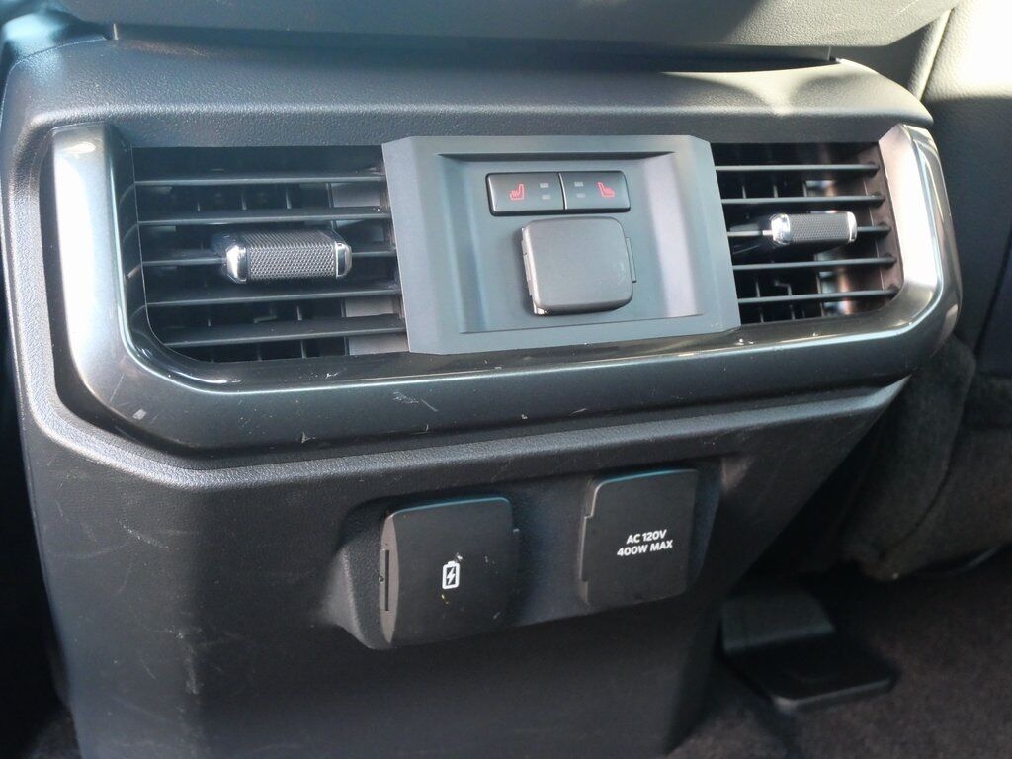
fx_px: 1111
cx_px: 506
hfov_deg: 49.0
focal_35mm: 38
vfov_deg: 37.7
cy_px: 380
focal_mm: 19
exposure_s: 1/60
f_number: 4.3
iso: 3200
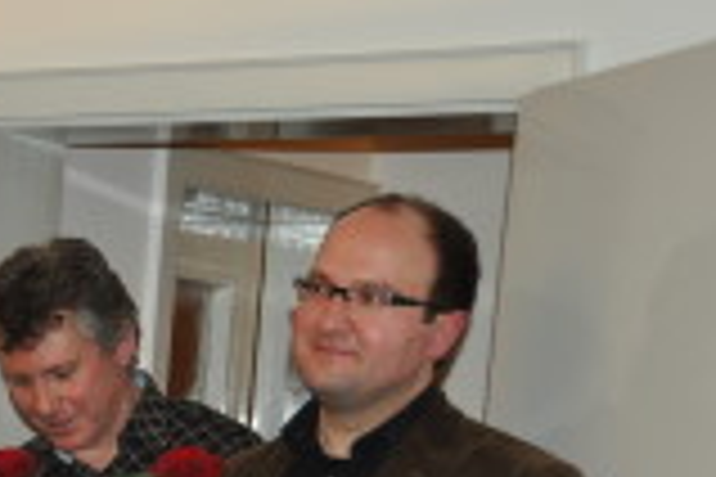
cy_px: 738
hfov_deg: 14.6
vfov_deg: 10.0
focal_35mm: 132
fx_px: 2625
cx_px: -311
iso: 320
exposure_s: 1/60
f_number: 4
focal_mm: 28
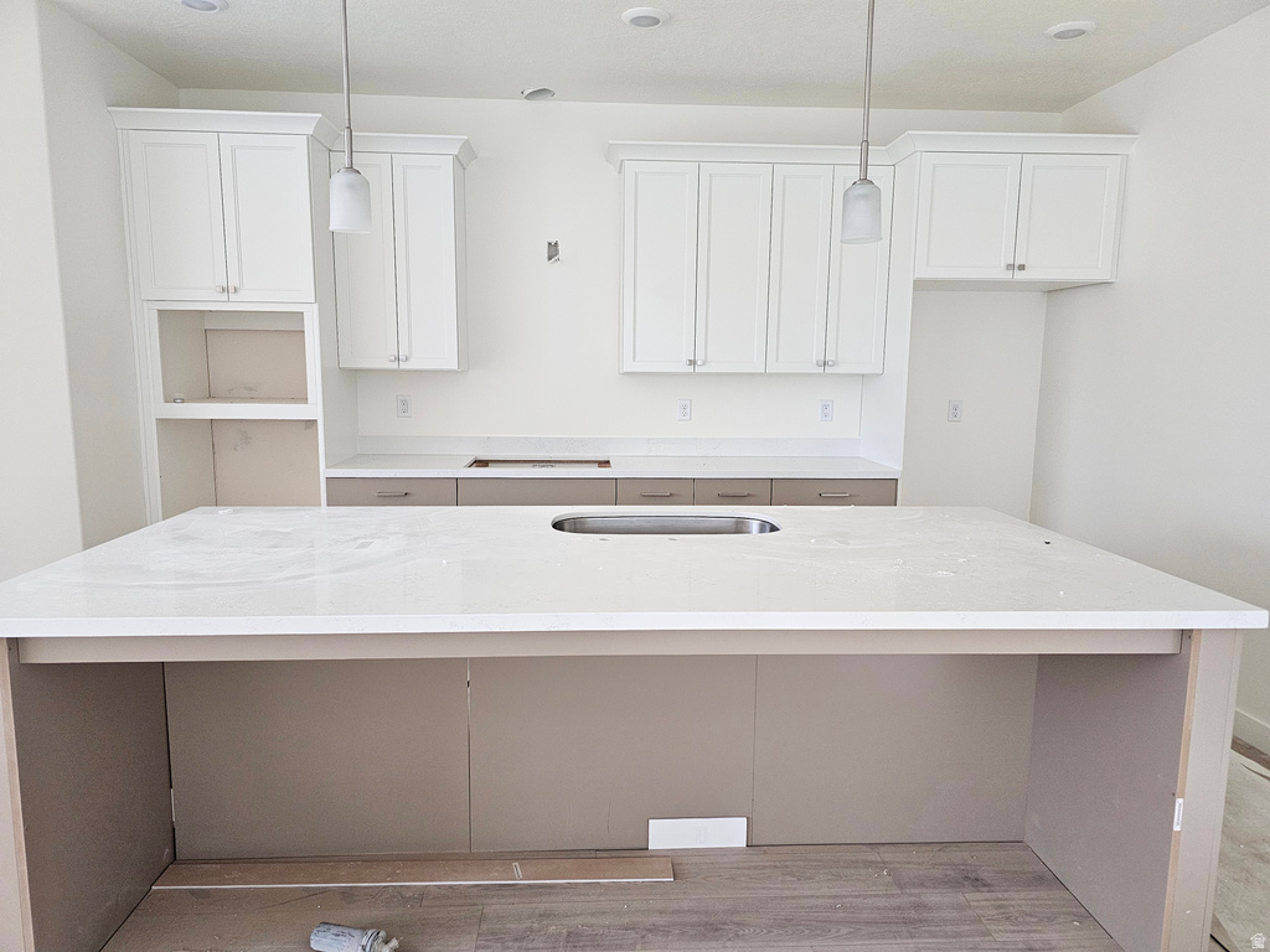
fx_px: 844
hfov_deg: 73.9
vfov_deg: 58.9
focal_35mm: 23
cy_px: 476
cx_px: 635
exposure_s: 1/359
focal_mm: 6.3
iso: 400
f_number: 1.7
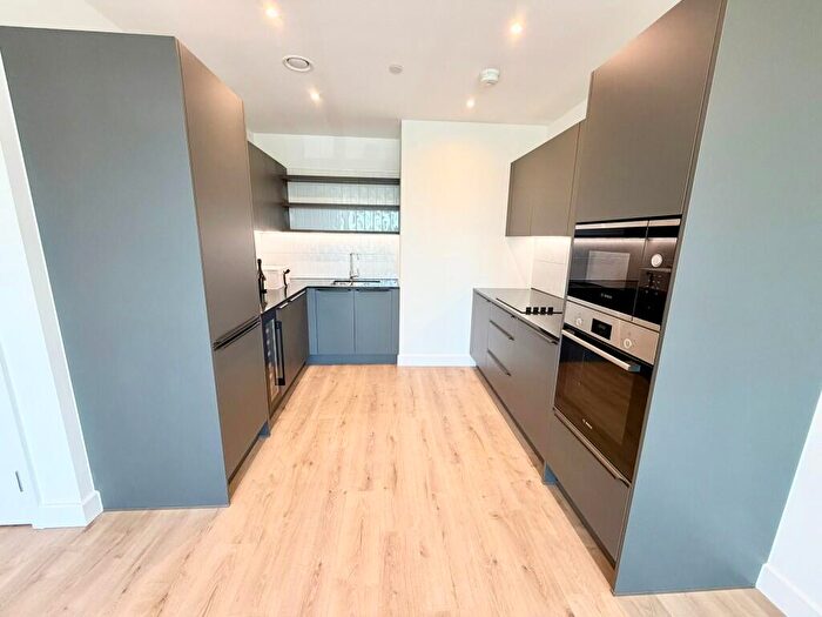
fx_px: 332
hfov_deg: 102.1
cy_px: 308
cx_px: 411
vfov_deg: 85.7
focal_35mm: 14
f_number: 2.2
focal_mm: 2.22
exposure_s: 1/100
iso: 200
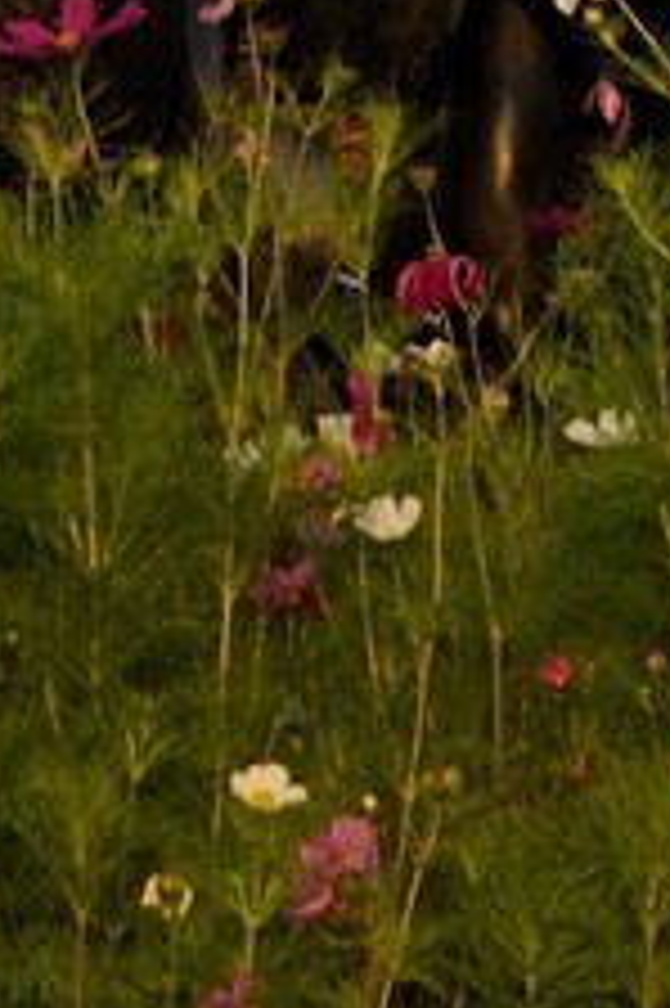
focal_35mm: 501
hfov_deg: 2.7
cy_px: -2367
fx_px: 14007
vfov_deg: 4.0
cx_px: -607
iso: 200
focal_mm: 70
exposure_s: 1/160
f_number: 8
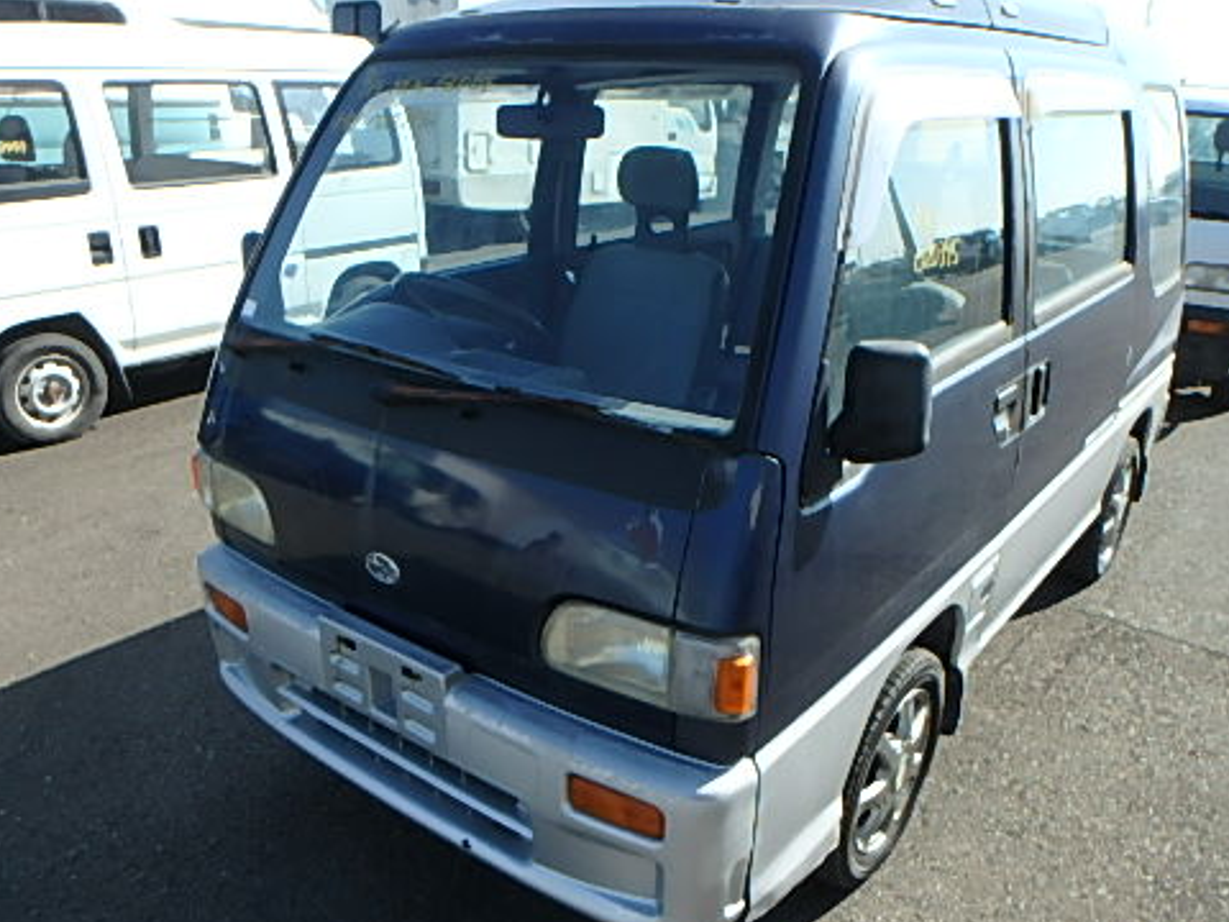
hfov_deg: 63.4
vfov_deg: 49.7
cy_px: 489
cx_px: 655
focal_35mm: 28
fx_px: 994
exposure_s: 1/640
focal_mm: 3.7
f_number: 3.5
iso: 125
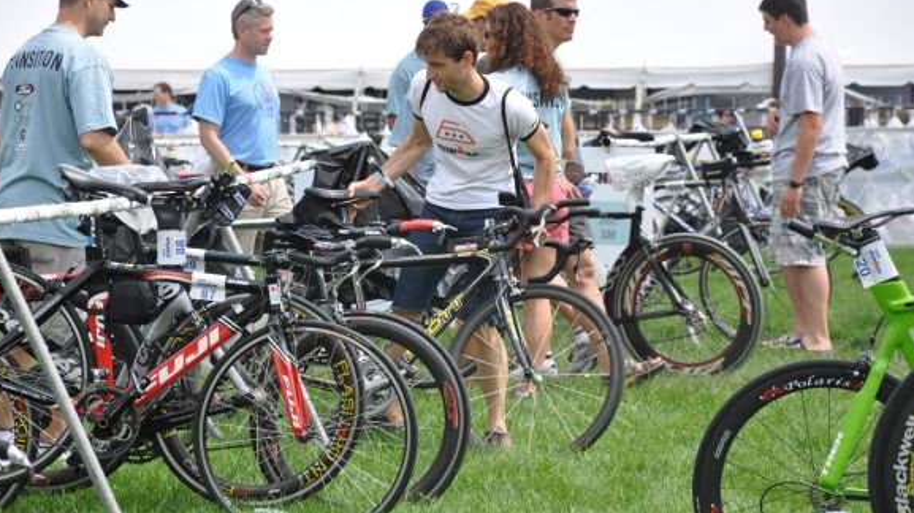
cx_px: 451
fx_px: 4156
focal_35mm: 172
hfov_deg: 12.6
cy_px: 248
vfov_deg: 7.1
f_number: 8
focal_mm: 105
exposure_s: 1/250
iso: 200
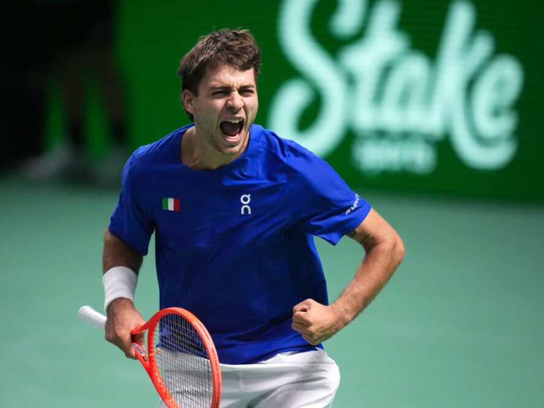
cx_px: 247
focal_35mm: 435
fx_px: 6836
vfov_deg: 3.4
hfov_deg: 4.6
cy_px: 204
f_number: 2.8
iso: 6400
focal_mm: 400
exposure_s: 1/3200
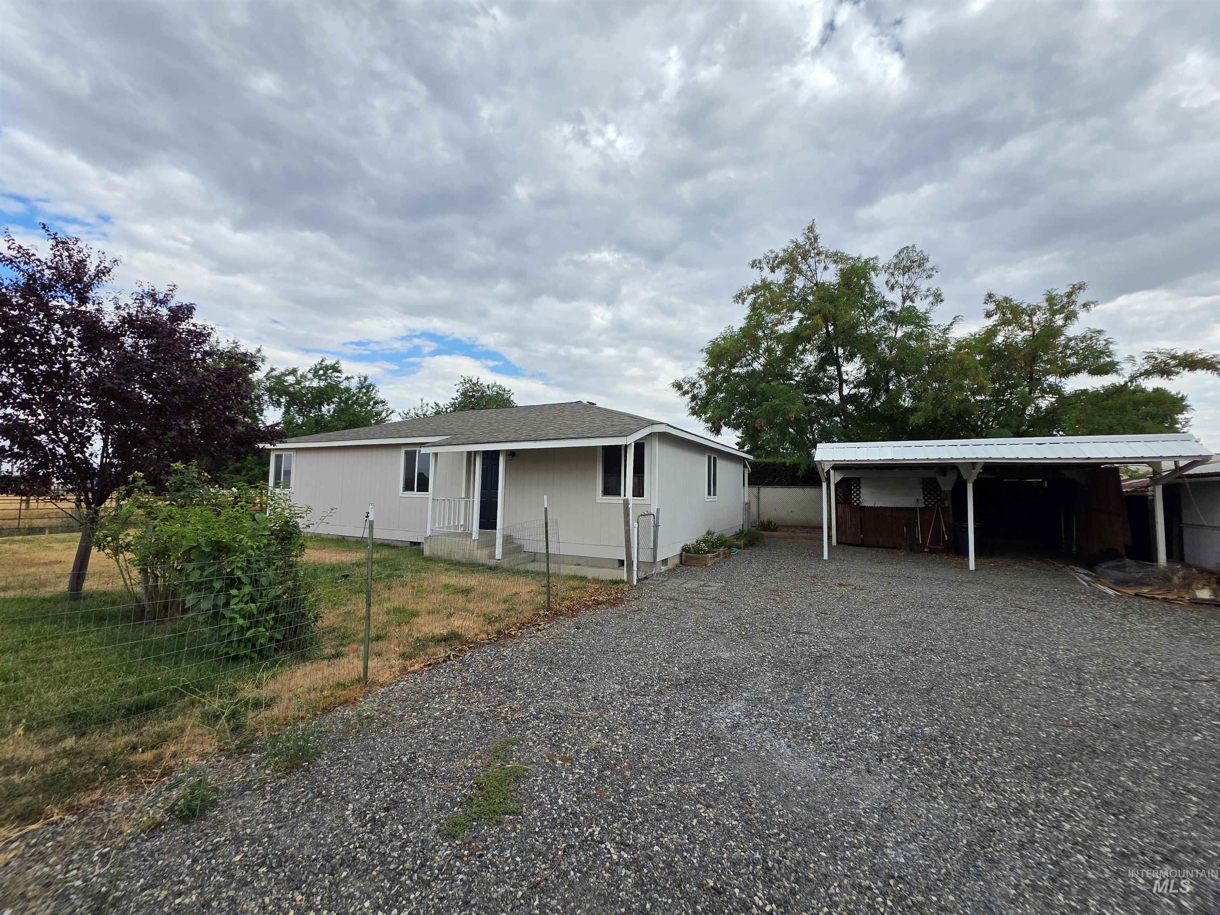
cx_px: 610
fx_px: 458
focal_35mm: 13
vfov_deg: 89.9
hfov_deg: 106.2
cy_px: 458
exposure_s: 1/1314
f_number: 1.9
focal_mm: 2.2
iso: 40
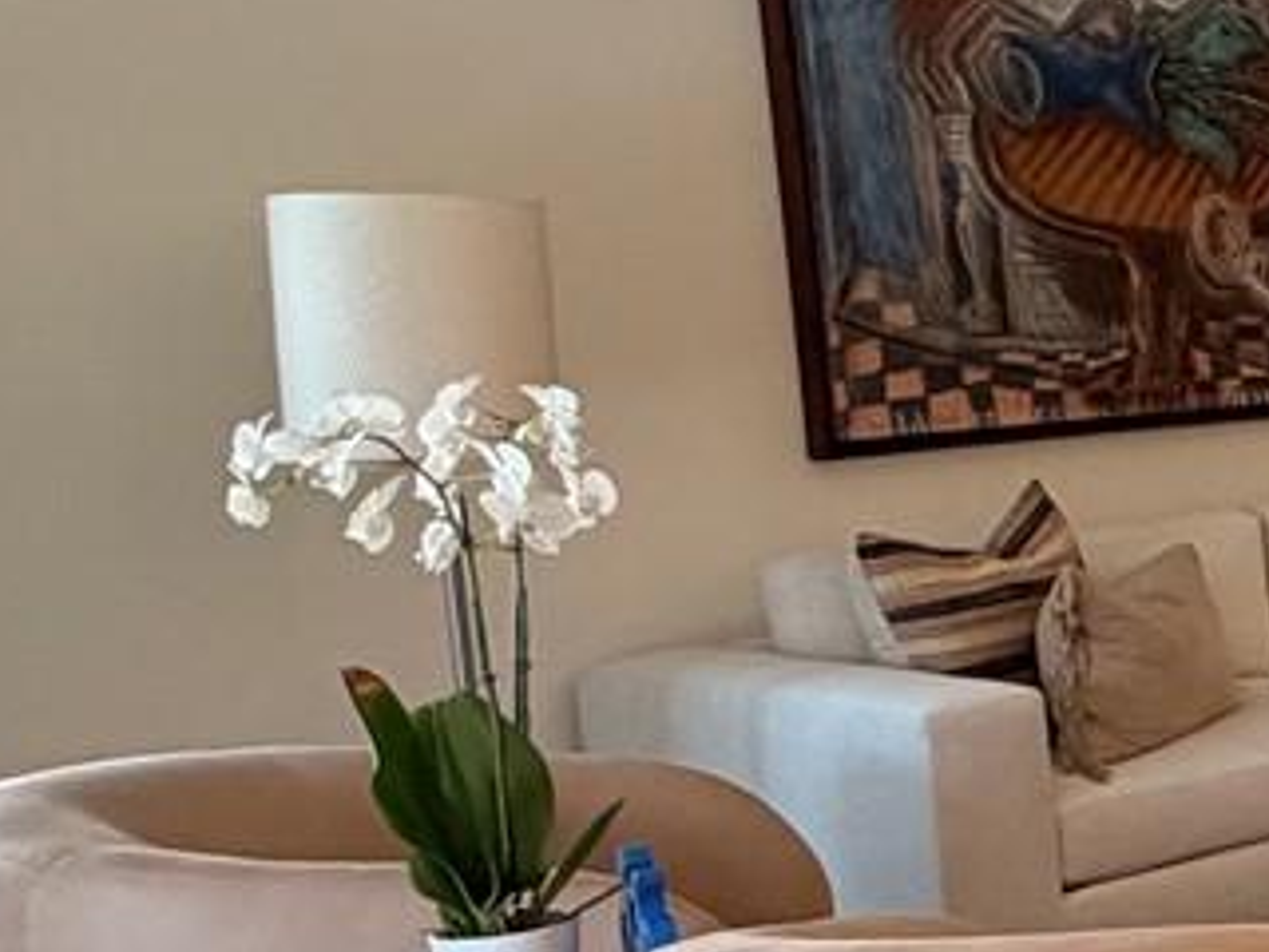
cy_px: 512
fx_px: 2566
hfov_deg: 17.4
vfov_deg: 21.0
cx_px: 2685
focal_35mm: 70
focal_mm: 2.22
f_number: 2.2
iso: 250
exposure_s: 1/120
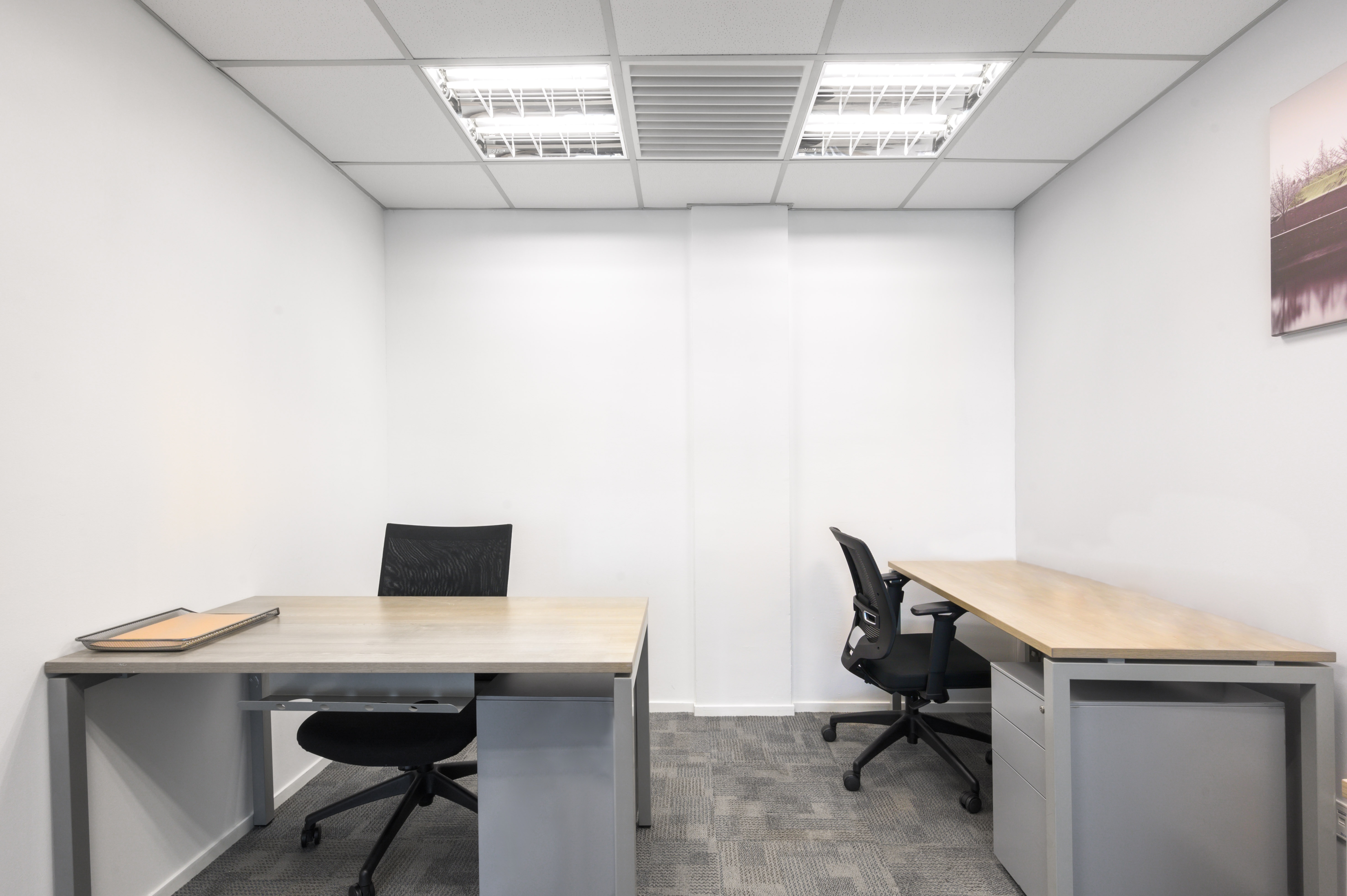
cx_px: 674
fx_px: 580
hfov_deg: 98.6
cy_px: 448
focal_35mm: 16
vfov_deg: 75.4
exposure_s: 1/5
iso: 200
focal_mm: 15.5
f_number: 11
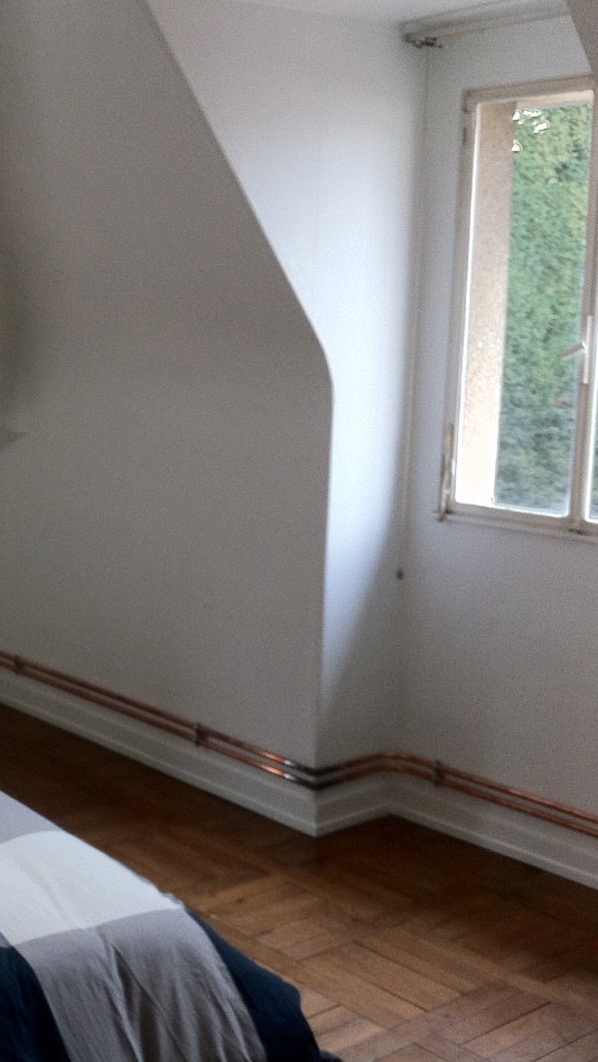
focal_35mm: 52
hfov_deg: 21.7
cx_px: -75
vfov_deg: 39.9
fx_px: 1465
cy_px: 530
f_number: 2.8
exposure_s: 1/15
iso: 160
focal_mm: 3.85
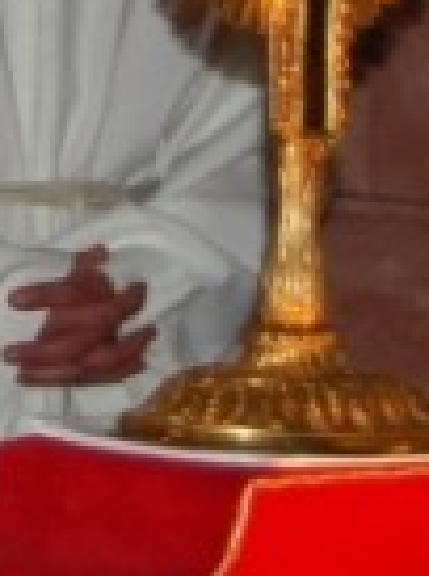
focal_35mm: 457
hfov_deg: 3.1
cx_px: -1178
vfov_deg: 4.3
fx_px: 7587
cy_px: -484
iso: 400
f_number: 5.6
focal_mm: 48
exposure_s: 1/60
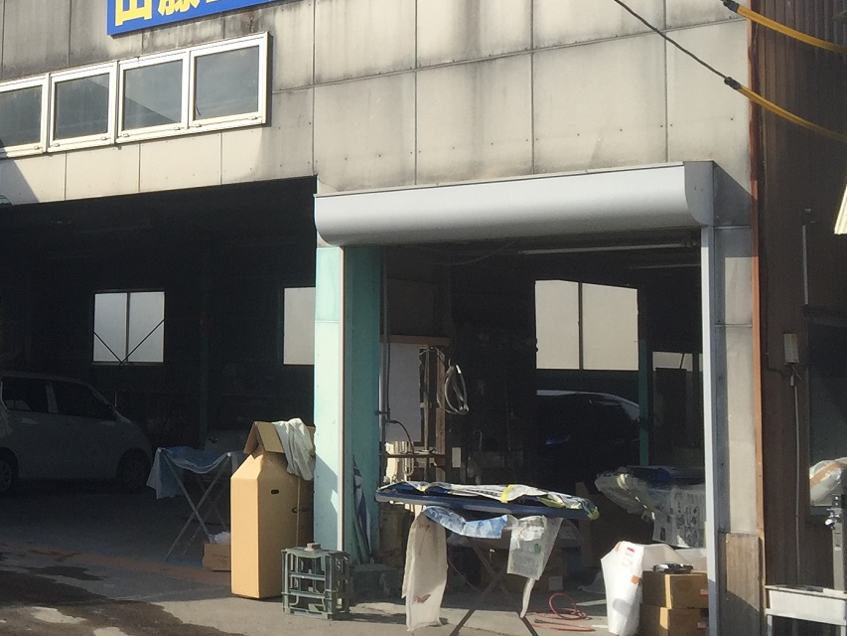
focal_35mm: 68
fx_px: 1664
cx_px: -39
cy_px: 198
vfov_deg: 21.5
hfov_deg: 26.7
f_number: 2.2
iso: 32
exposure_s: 1/1721
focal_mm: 4.15
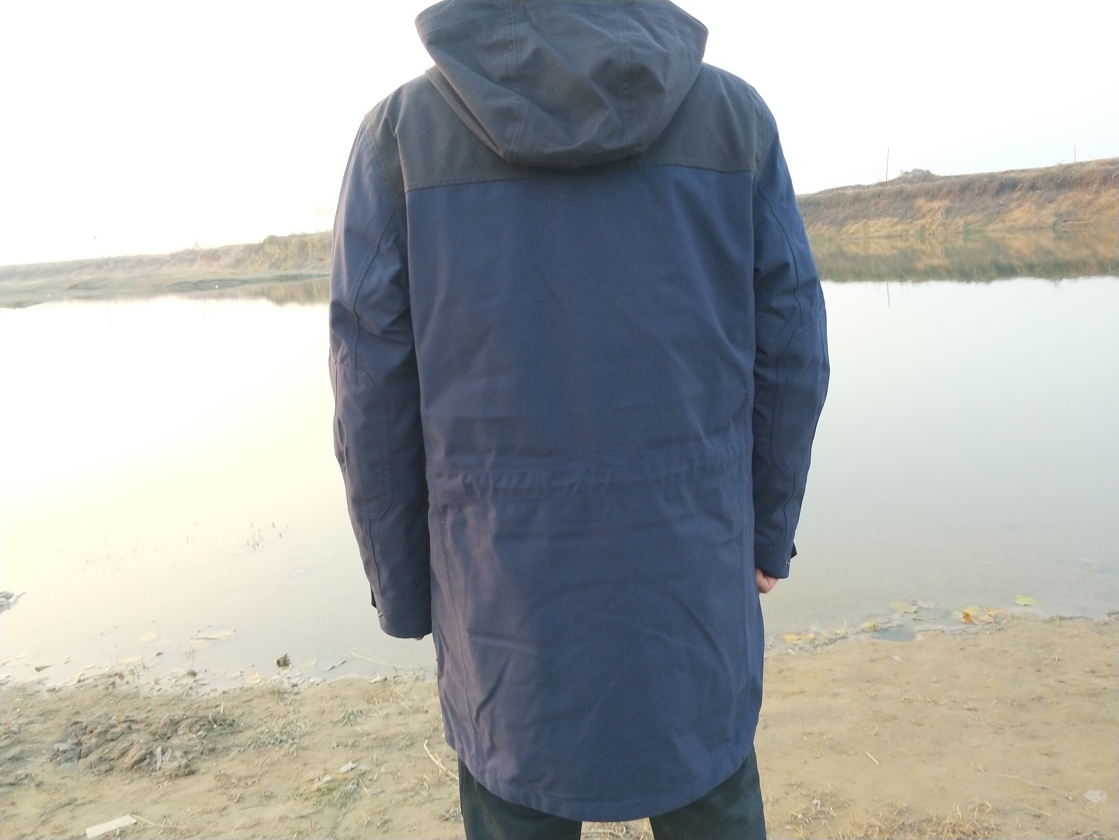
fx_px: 808
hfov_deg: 69.4
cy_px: 420
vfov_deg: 54.9
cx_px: 560
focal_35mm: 25
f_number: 1.7
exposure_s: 1/100
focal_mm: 4.27
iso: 128
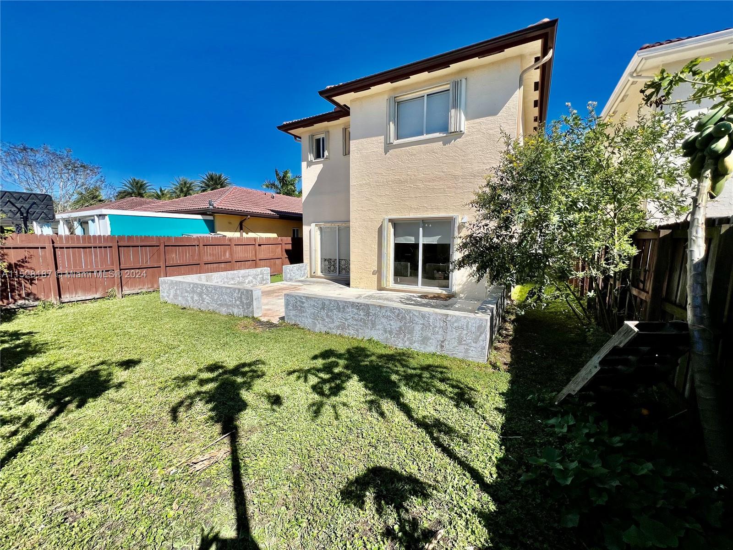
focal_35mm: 13
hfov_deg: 106.2
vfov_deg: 89.9
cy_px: 275
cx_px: 366
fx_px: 275
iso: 32
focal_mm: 1.57
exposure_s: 1/2801
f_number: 1.8
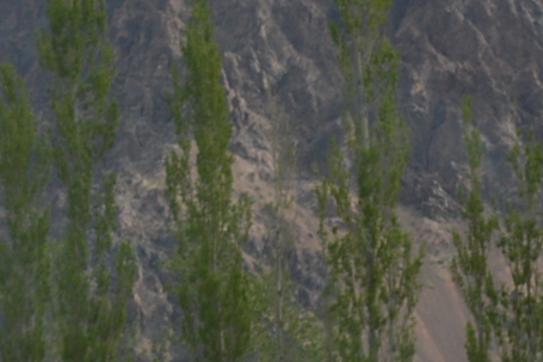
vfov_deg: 3.1
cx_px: 308
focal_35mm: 436
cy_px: -170
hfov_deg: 4.7
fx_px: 6574
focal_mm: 44
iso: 100
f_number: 7.1
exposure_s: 1/200
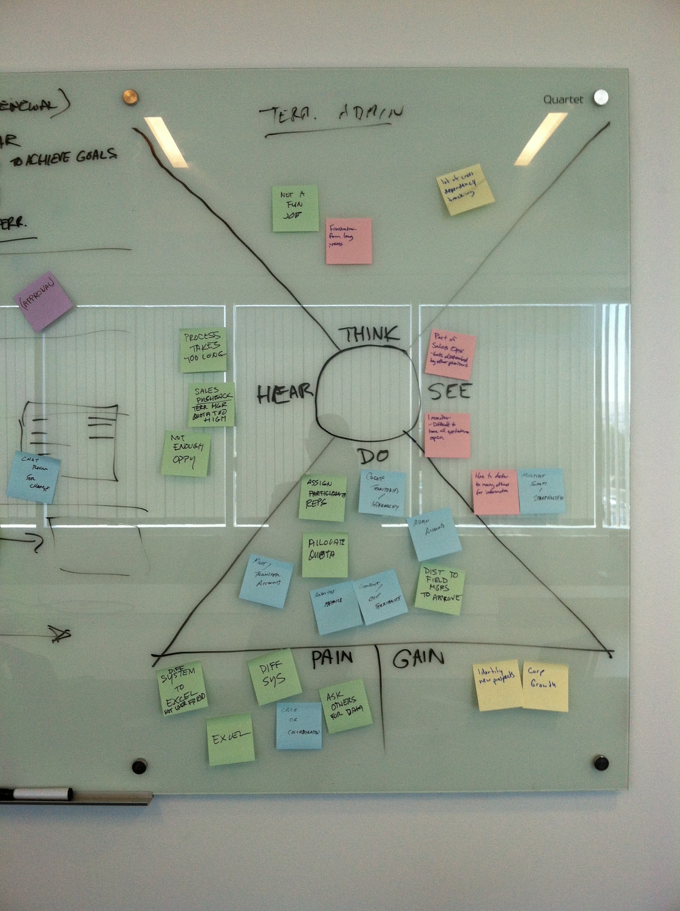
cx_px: 340
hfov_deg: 40.6
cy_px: 456
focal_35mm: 35
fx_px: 919
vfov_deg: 52.7
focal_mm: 3.85
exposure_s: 1/15
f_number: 2.8
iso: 80
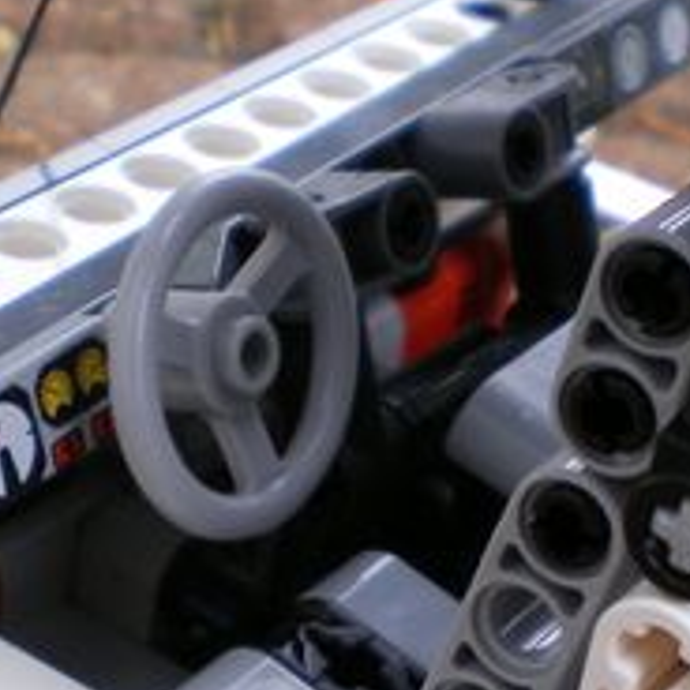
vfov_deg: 14.9
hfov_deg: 14.9
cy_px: 431
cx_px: 236
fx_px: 2639
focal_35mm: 117
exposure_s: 1/30
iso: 64
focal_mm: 6.3
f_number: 3.1
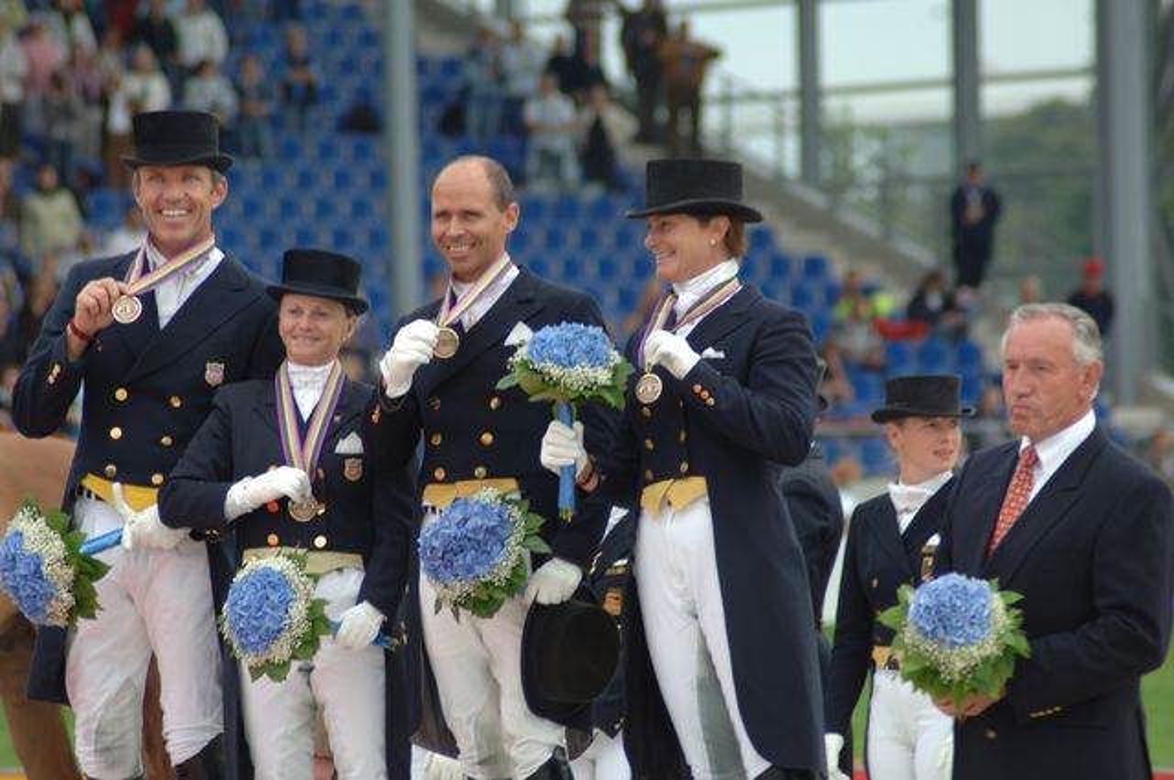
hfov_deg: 6.5
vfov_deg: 4.4
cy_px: 390
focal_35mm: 315
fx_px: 10259
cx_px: 587
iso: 200
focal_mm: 210
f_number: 5.6
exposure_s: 1/250
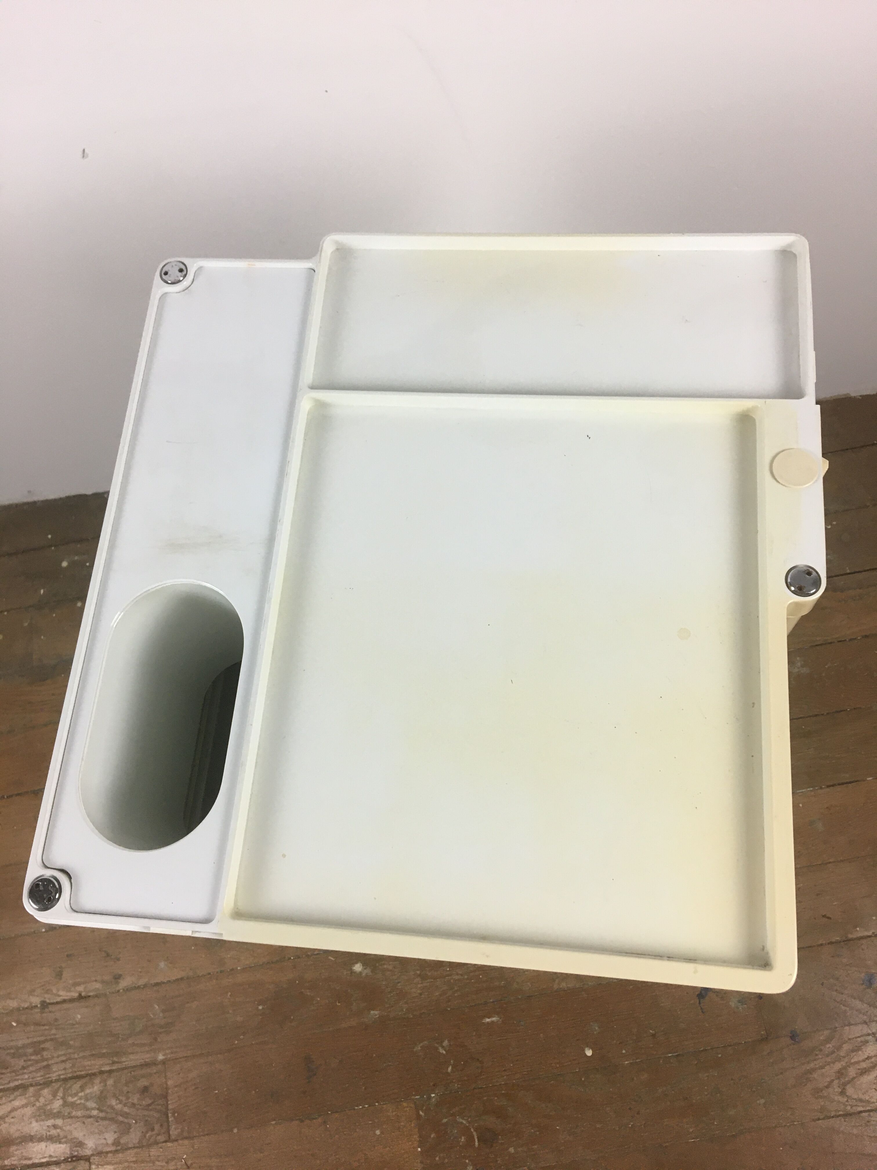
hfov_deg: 48.2
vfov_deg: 61.7
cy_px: 585
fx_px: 980
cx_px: 438
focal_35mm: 29
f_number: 2.2
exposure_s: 1/33
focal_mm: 4.15
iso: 50
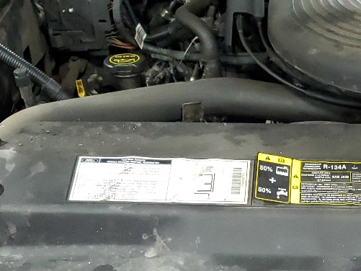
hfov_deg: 22.9
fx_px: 866
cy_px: 288
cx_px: 327
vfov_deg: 17.3
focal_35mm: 83
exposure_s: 1/40
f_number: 1.5
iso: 358
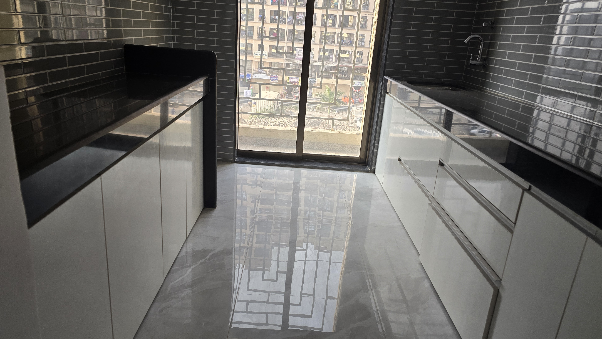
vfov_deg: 44.4
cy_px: 177
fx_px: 415
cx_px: 301
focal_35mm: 26
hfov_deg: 71.9
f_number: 1.7
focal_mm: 6.3
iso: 100
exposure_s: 1/100
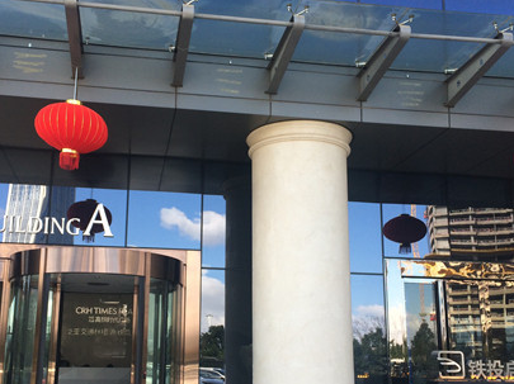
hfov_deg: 43.8
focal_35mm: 43
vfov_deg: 33.4
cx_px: 228
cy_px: 232
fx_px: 638
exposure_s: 1/244
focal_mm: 4.15
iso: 32
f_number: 2.2
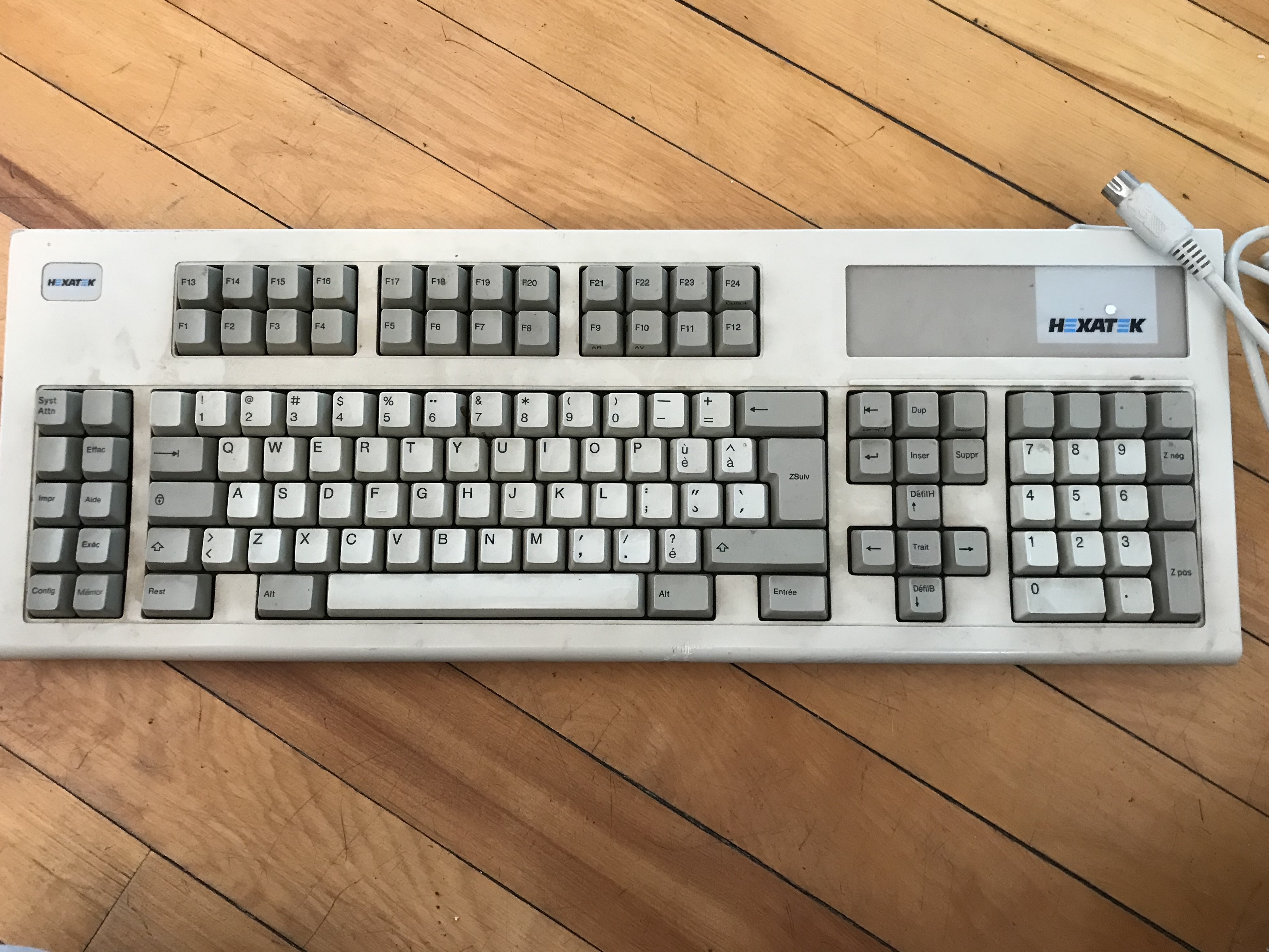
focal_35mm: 29
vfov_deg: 48.2
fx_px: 1063
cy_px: 461
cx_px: 622
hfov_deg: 61.7
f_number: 1.8
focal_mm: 3.99
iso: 64
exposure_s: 1/15
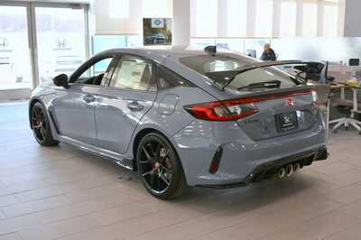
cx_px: 180
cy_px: 120
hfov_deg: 48.5
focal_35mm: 40
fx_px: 401
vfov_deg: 33.3
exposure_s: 1/250
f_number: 5
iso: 400
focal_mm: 27
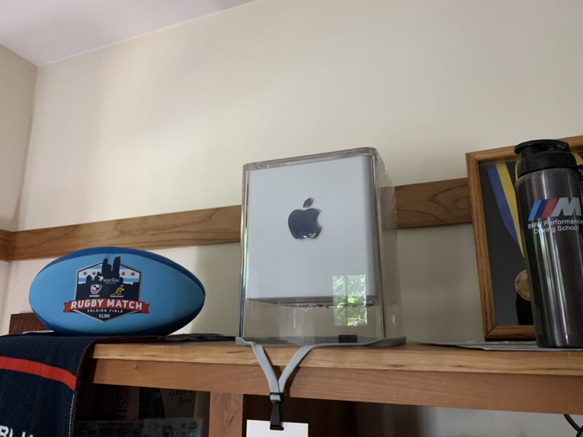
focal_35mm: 26
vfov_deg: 53.1
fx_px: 438
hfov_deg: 67.3
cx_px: 292
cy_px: 218
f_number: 1.8
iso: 400
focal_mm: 4.25
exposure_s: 1/40
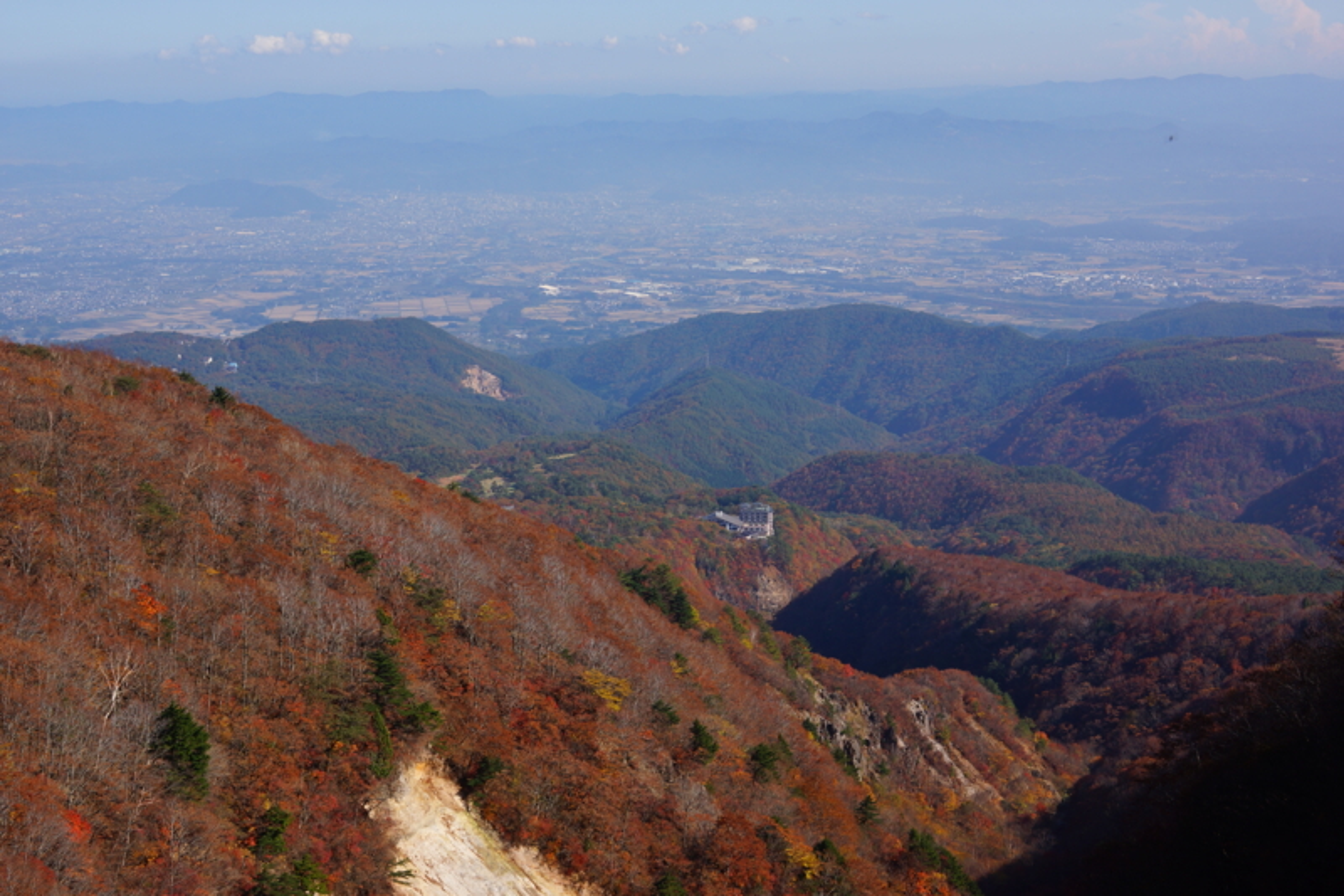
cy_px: 448
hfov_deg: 40.4
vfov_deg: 27.5
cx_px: 672
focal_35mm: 49
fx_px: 1829
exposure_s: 1/320
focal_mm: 33
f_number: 8
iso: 100
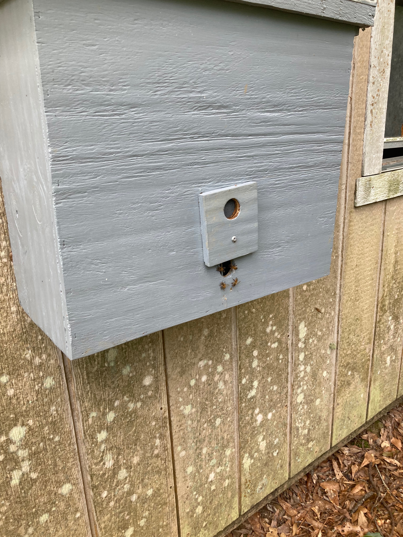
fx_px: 435
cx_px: 202
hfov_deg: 49.7
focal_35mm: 28
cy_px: 268
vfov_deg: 63.4
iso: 40
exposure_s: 1/121
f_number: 1.8
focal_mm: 3.99
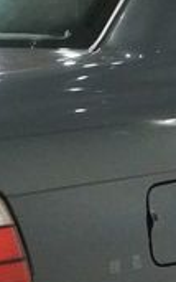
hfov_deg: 5.8
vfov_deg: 9.3
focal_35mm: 226
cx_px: 23
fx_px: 1733
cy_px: 237
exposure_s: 1/160
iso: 10000
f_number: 4
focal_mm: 37
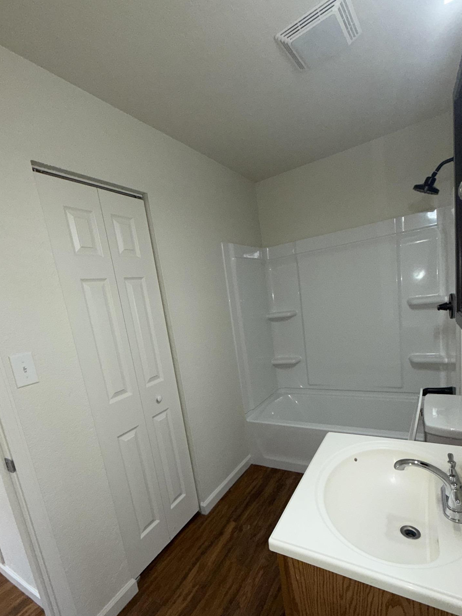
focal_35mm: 17
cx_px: 237
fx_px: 302
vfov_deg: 90.3
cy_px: 358
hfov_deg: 74.7
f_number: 2.2
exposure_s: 1/120
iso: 125
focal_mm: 2.22
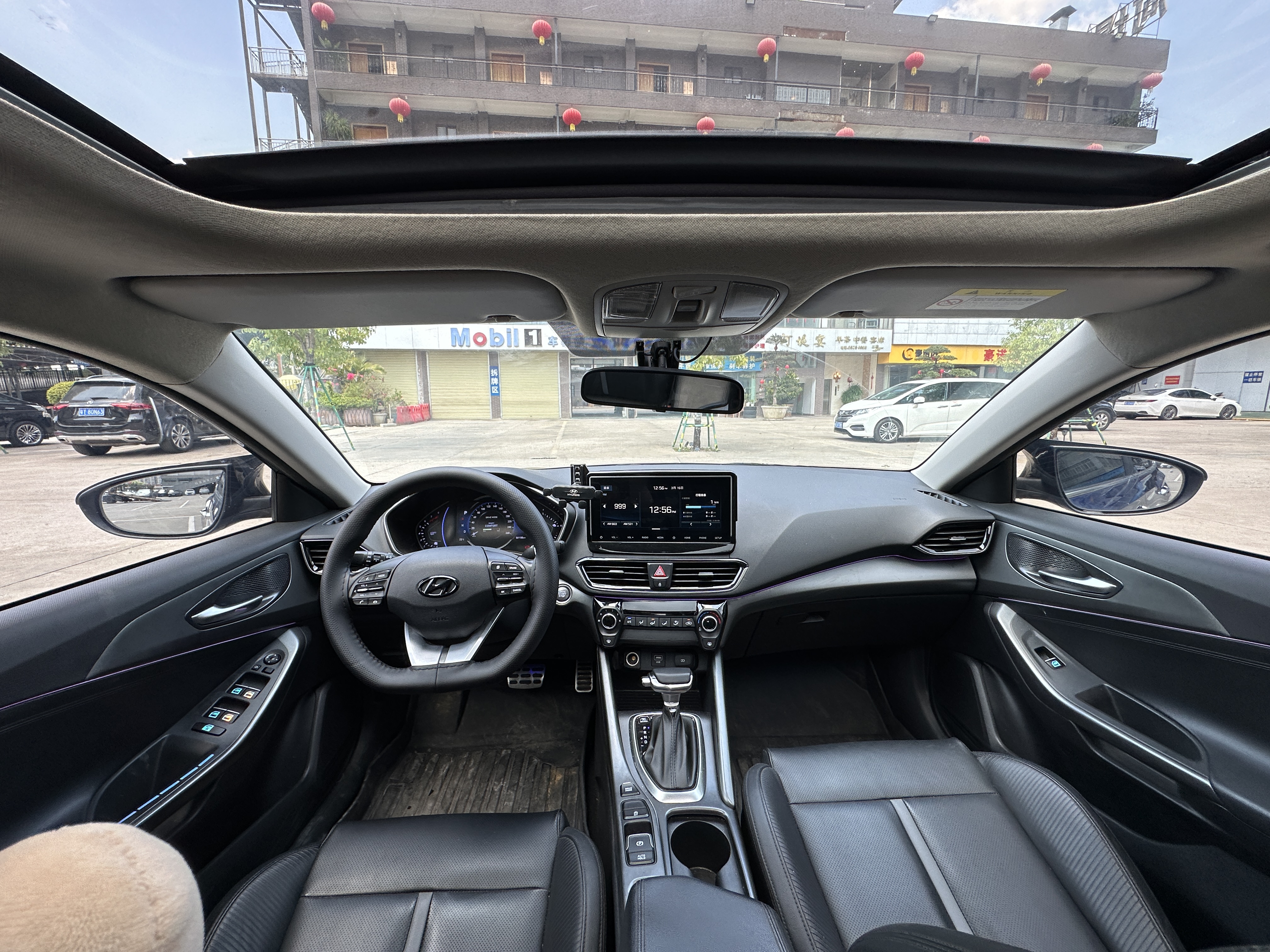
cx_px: 635
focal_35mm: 14
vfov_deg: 85.7
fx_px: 514
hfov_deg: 102.1
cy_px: 476
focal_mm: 2.22
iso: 40
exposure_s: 1/169
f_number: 2.2
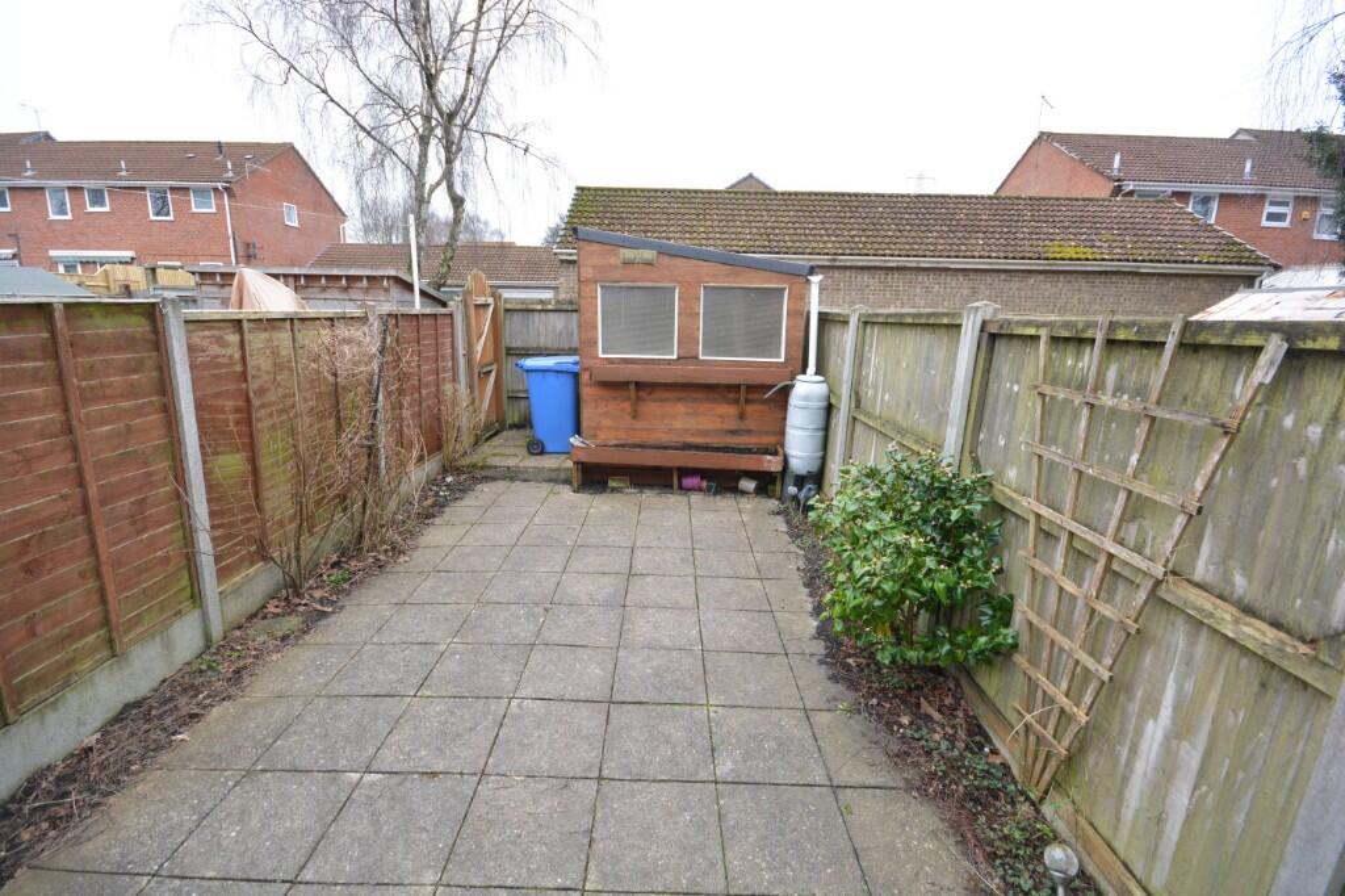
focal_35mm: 15
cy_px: 448
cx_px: 672
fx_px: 560
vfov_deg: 77.3
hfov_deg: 100.4
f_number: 8
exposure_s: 1/50
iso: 400
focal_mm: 10
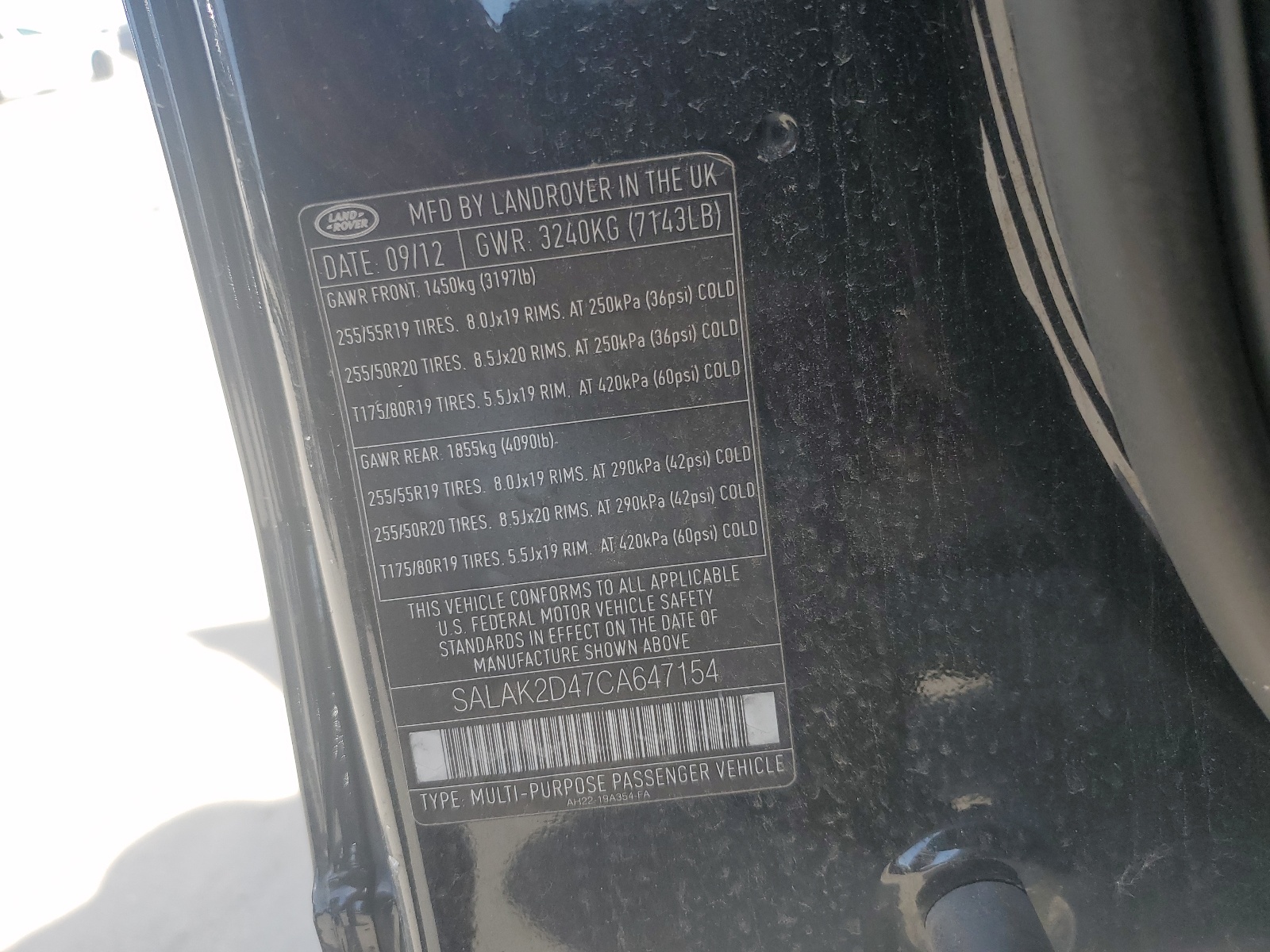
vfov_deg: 53.1
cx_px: 635
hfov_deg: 67.3
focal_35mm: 26
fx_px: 954
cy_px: 476
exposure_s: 1/588
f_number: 1.5
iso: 50
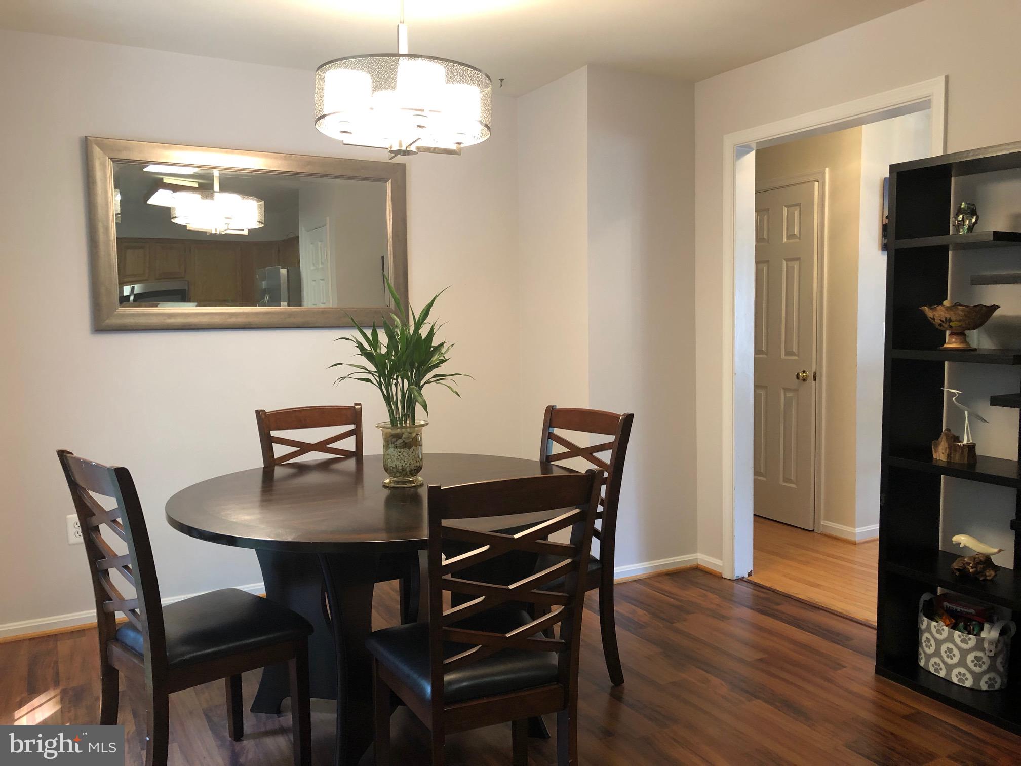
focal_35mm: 28
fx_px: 826
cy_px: 383
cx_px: 510
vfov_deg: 49.7
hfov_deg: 63.4
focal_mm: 3.99
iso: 40
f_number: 1.8
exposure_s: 1/15
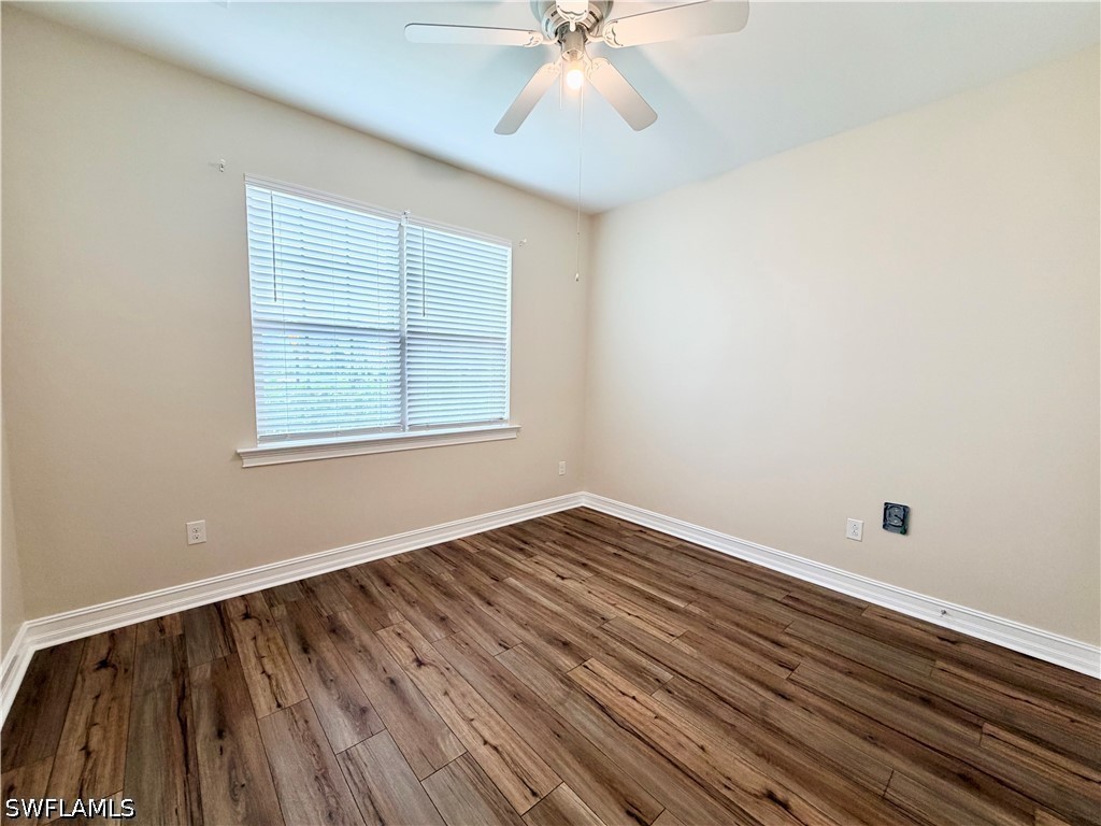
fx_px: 445
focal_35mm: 14
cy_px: 413
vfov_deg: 85.7
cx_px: 550
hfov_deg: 102.1
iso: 100
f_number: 2.2
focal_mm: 2.22
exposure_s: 1/120
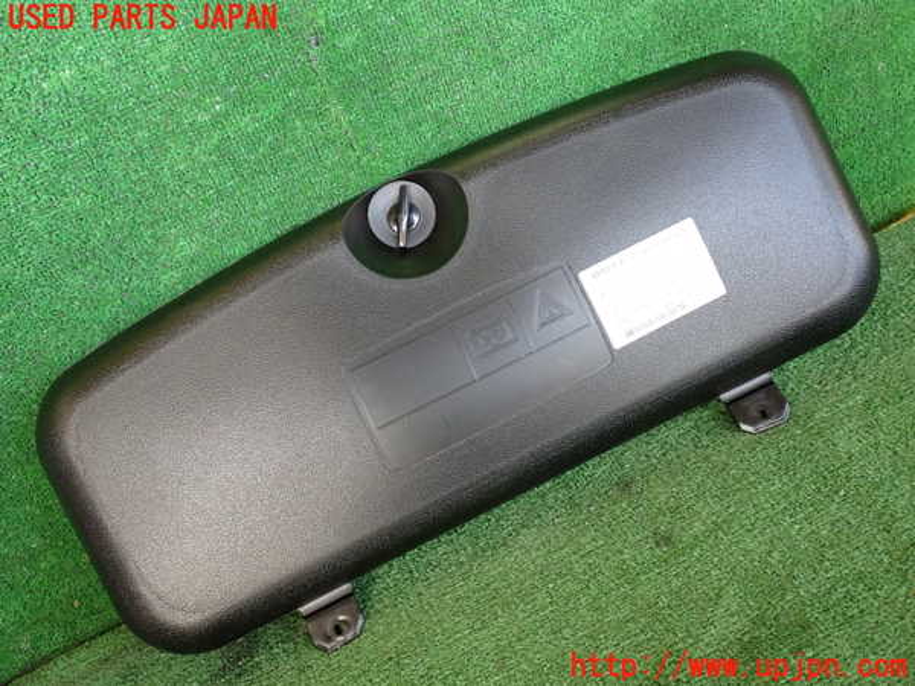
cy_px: 343
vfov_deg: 44.2
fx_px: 846
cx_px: 458
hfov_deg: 56.8
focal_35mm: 32
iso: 800
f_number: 2.4
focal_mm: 5.79
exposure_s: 1/125
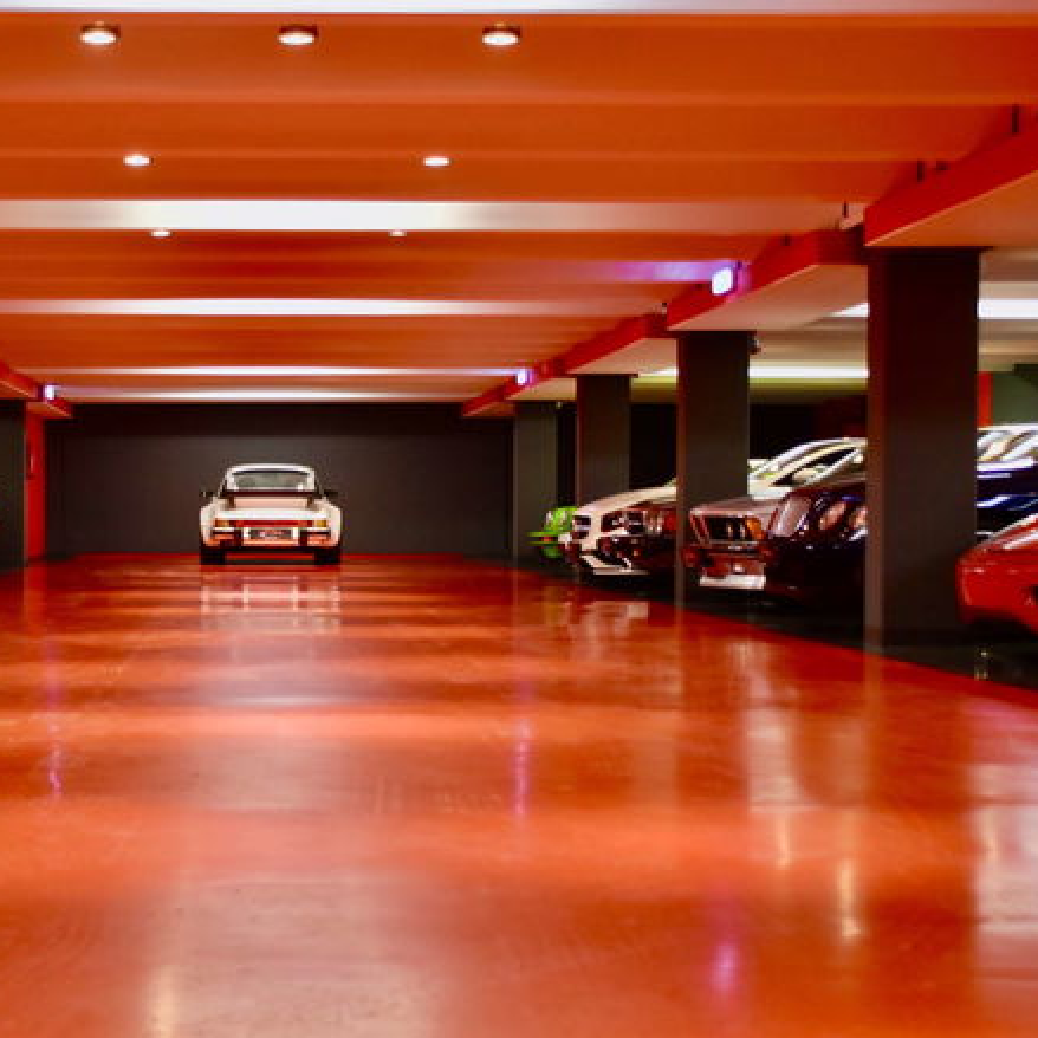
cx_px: 274
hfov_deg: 29.1
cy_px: 567
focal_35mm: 58
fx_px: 1968
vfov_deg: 29.5
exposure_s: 1/60
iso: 900
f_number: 4
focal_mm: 26
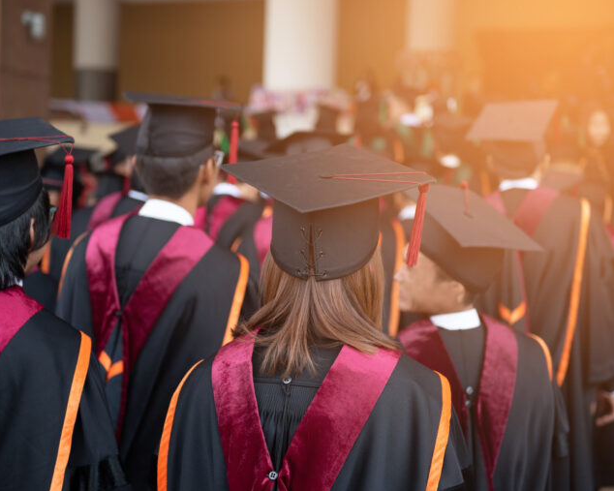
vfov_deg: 23.1
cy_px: 246
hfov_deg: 28.7
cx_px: 292
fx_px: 1199
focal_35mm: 66
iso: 125
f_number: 3.2
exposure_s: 1/320
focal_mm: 58
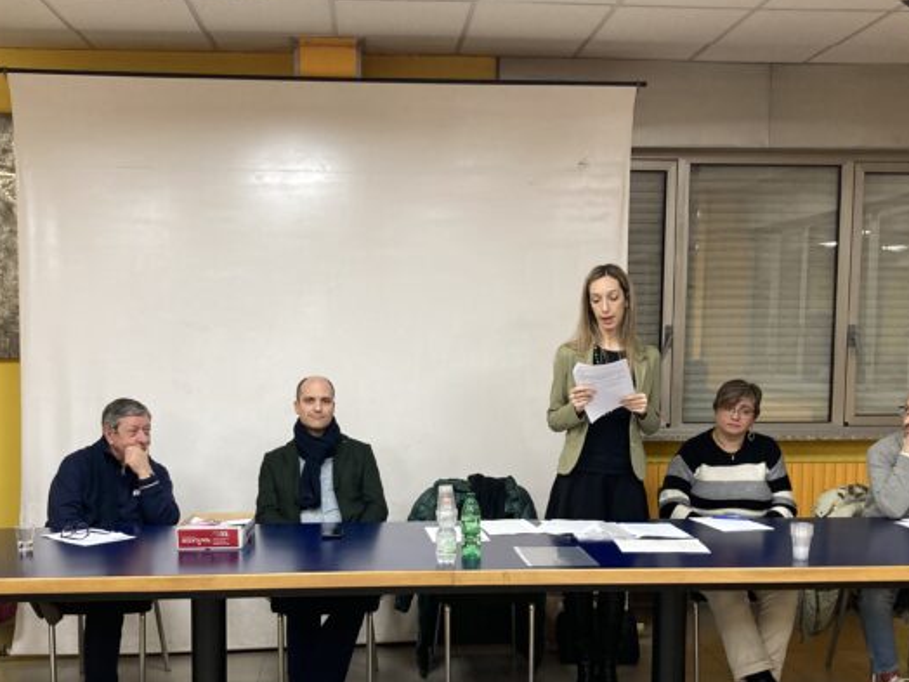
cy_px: 449
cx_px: 449
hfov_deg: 45.8
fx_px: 1077
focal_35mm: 41
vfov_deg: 34.8
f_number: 1.8
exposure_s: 1/50
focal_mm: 3.99
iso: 100
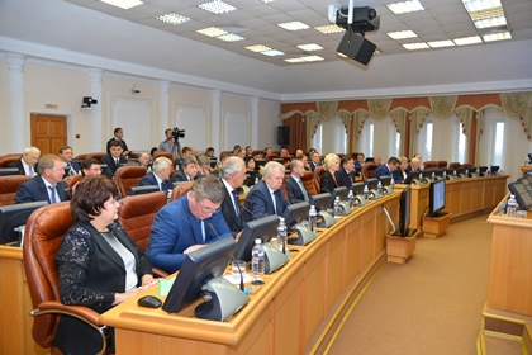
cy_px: 178
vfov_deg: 47.9
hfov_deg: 67.4
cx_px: 266
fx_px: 399
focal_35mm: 27
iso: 400
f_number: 4
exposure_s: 1/60
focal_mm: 27
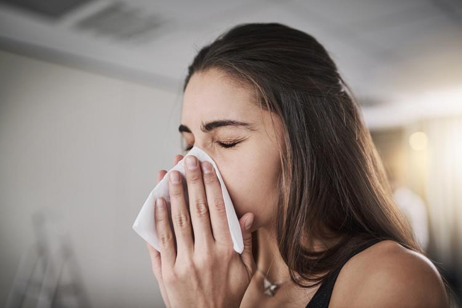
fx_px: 449
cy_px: 154
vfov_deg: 37.9
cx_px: 231
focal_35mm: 35
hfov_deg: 54.4
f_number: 1.8
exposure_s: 1/320
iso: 200
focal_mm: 35
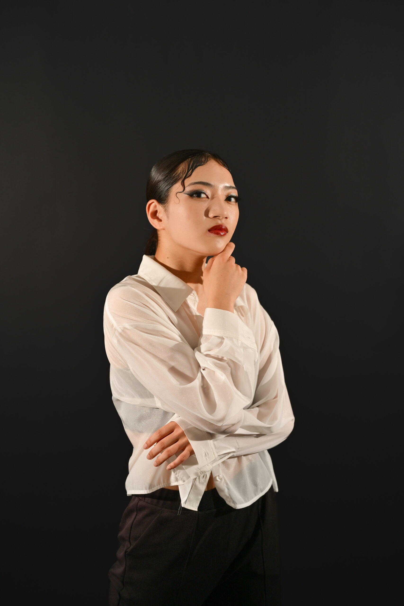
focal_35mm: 54
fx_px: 909
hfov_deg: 25.1
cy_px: 303
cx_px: 202
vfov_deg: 36.9
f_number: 4
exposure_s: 1/125
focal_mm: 54
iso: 250
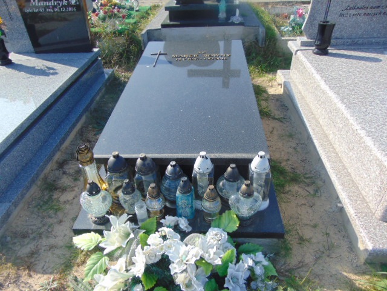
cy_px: 146
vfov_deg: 54.9
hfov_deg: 69.4
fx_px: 279
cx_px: 194
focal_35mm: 25
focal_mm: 4.5
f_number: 3
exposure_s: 1/640
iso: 80
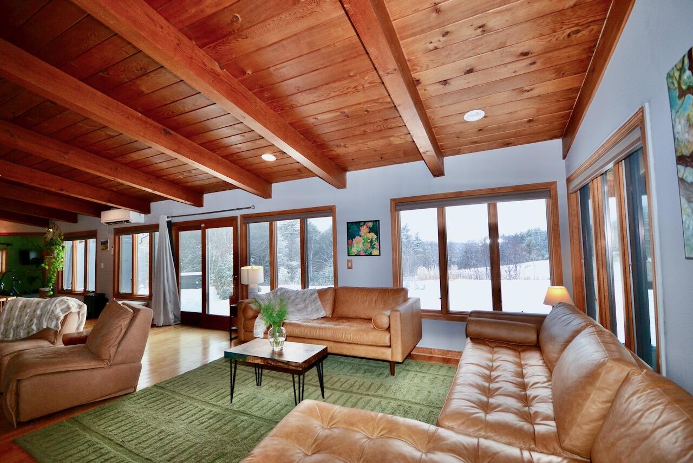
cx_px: 346
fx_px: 289
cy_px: 232
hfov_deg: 100.4
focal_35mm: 15
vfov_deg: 77.4
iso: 400
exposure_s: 1/200
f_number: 4
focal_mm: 10
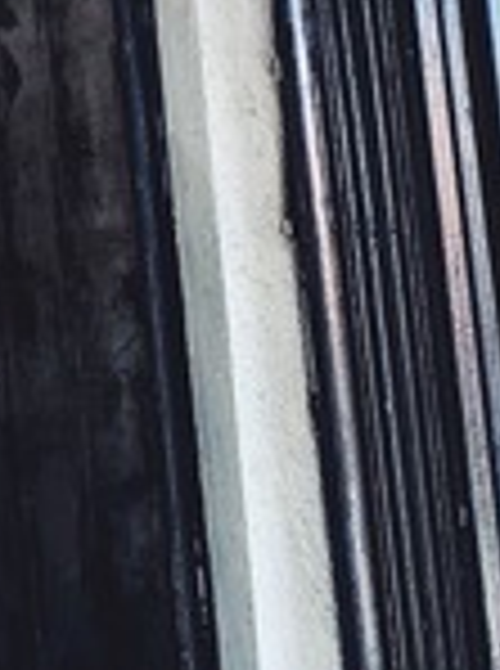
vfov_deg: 10.6
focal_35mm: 182
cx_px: -946
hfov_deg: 7.3
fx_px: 3520
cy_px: -234
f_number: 1.8
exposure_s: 1/122
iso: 50
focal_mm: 4.25
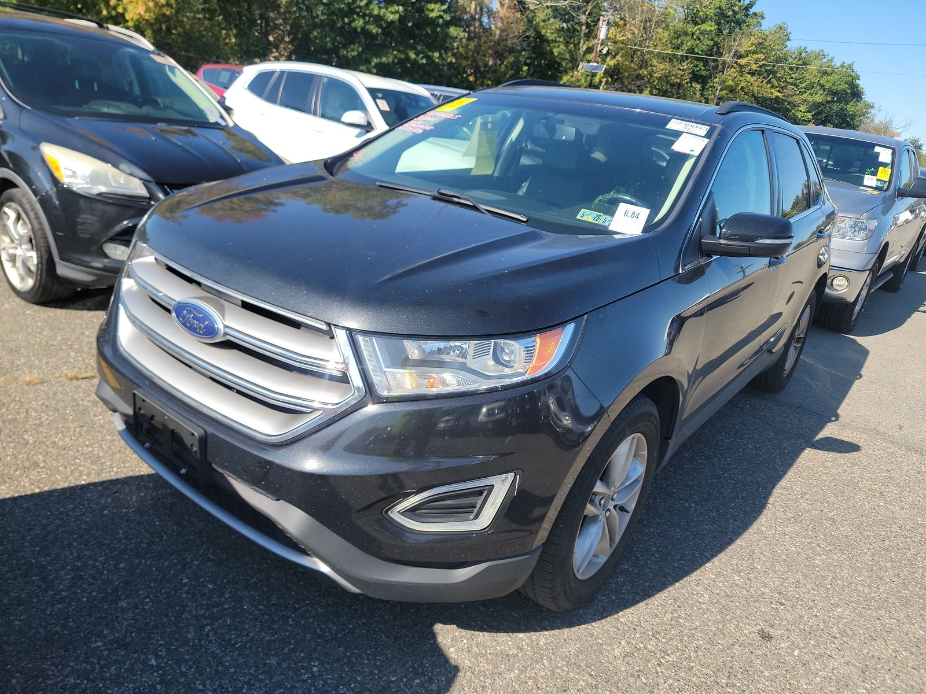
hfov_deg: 71.6
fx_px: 642
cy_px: 347
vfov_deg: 56.8
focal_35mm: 24
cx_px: 463
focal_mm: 6.7
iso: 50
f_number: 1.8
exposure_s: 1/460
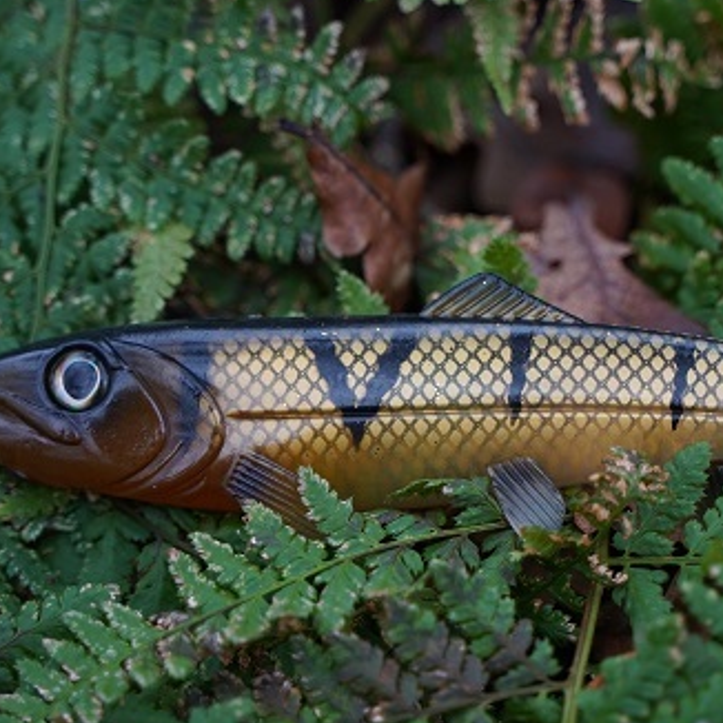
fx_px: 2552
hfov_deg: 16.1
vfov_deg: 16.1
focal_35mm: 108
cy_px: 410
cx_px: 517
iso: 800
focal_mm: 69
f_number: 2.8
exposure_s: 1/320
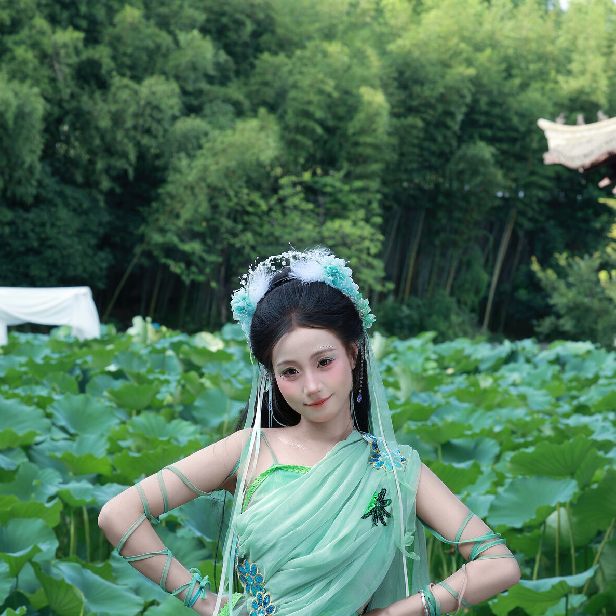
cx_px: 309
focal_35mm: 89
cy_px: 400
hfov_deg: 19.5
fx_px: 1792
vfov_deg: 19.5
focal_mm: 70
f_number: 7.1
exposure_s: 1/50
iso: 100
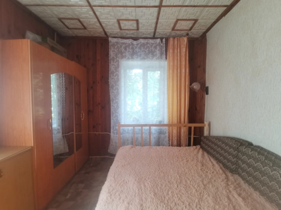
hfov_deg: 91.0
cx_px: 140
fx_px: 138
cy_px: 105
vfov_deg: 74.7
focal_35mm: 17
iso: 200
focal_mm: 2.23
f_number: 2.2
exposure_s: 1/33.3
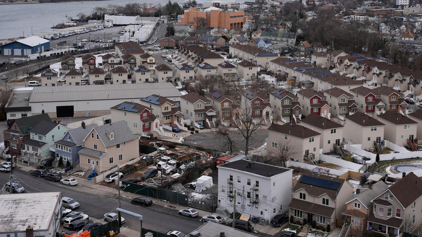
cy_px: 75
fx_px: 571
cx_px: 249
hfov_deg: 40.4
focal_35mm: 51
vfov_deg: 23.4
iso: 320
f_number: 5.6
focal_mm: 39
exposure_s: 1/1000
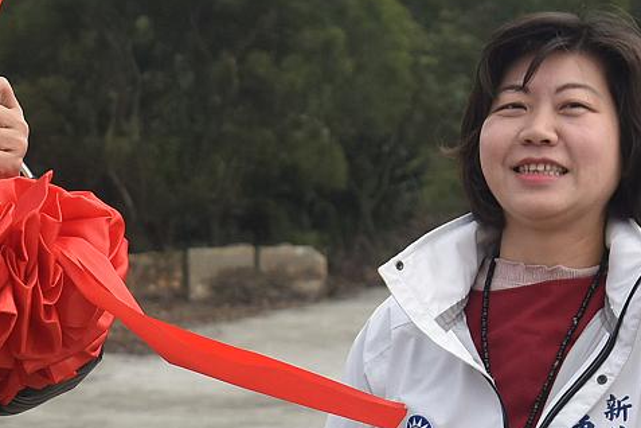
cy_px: 344
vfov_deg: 5.8
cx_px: -325
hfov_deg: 8.5
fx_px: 4202
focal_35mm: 236
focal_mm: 55
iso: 400
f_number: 7.1
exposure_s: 1/800
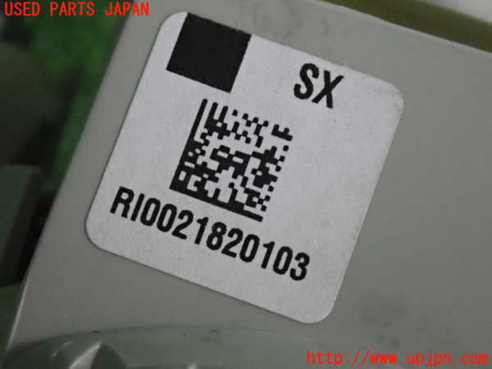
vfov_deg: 14.8
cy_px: 184
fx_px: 1421
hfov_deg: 19.6
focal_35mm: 100
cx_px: 246
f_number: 4.9
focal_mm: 18
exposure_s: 1/200
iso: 4000
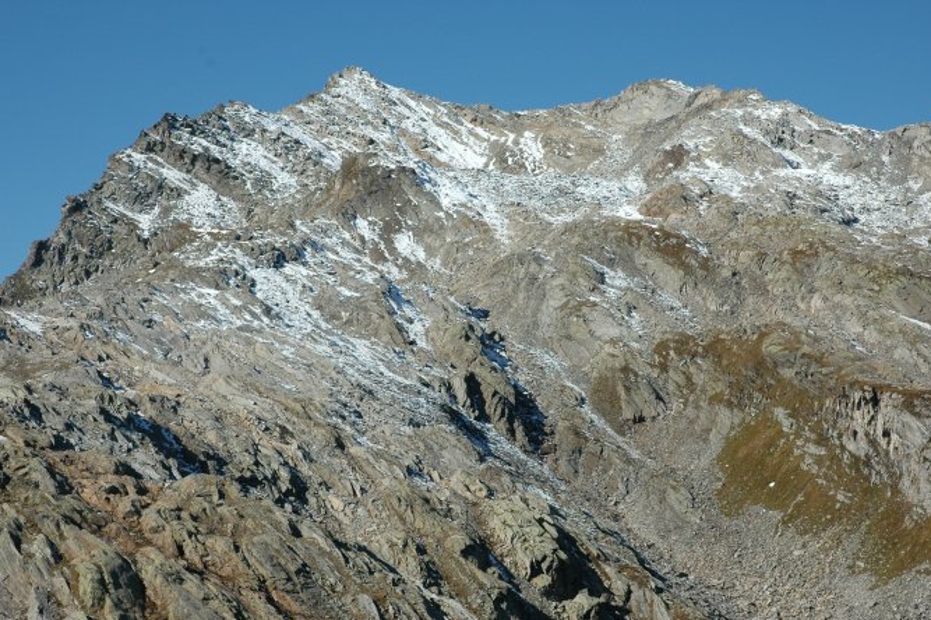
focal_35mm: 81
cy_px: 302
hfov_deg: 25.1
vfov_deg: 16.8
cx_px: 447
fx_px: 2094
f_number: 10
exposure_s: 1/400
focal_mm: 50
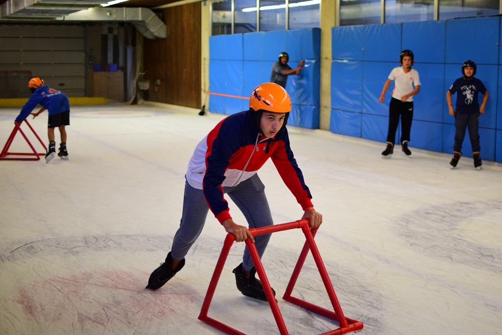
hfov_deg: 37.8
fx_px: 732
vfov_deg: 25.8
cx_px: 251
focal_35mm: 52
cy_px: 168
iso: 1000
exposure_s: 1/320
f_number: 1.8
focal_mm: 35
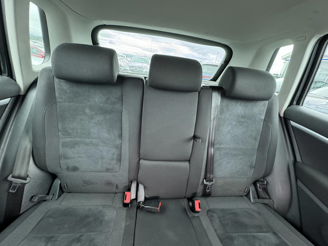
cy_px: 123
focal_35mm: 14
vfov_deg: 85.7
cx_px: 164
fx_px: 133
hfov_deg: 102.1
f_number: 2.2
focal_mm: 2.22
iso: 500
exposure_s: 1/60
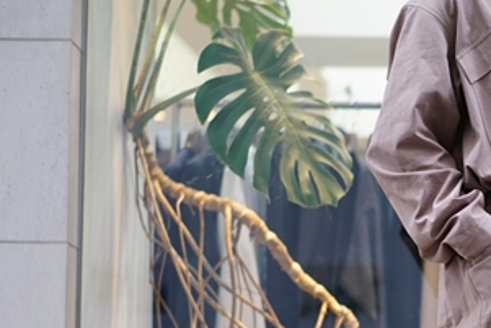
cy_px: 350
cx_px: 573
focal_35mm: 146
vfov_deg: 9.3
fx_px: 1992
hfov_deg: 13.7
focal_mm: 55
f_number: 1.8
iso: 200
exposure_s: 1/60
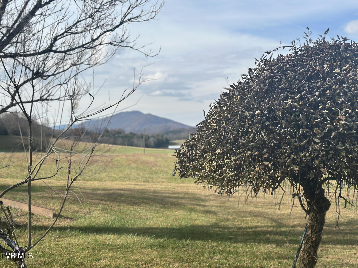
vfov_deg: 30.3
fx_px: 496
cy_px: 134
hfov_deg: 39.7
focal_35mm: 48
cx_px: 179
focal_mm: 6.86
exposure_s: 1/5000
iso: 100
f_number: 1.78
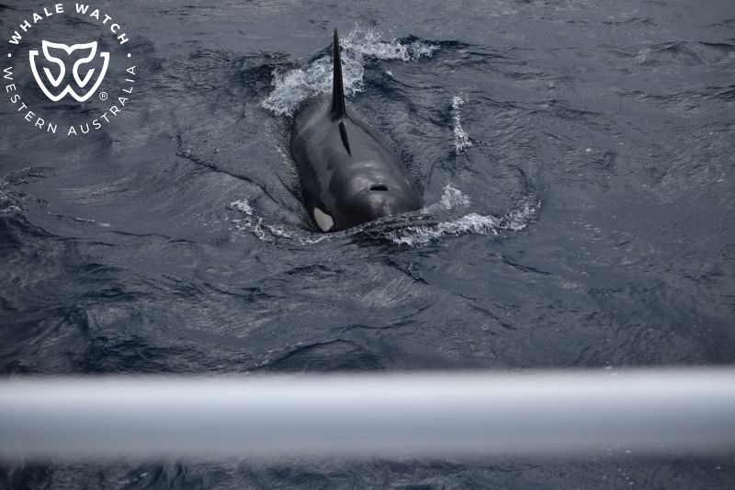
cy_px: 245
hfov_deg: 29.7
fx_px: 1388
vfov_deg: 20.0
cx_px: 368
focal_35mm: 68
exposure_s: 1/8000
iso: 640
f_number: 4.5
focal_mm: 68
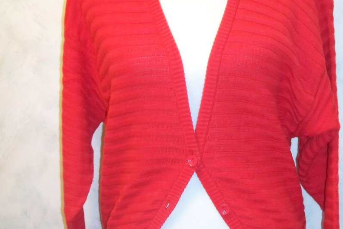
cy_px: 120
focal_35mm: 65
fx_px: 619
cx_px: 208
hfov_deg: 30.9
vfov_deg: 20.9
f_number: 2.8
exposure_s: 1/60
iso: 400
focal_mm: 7.8
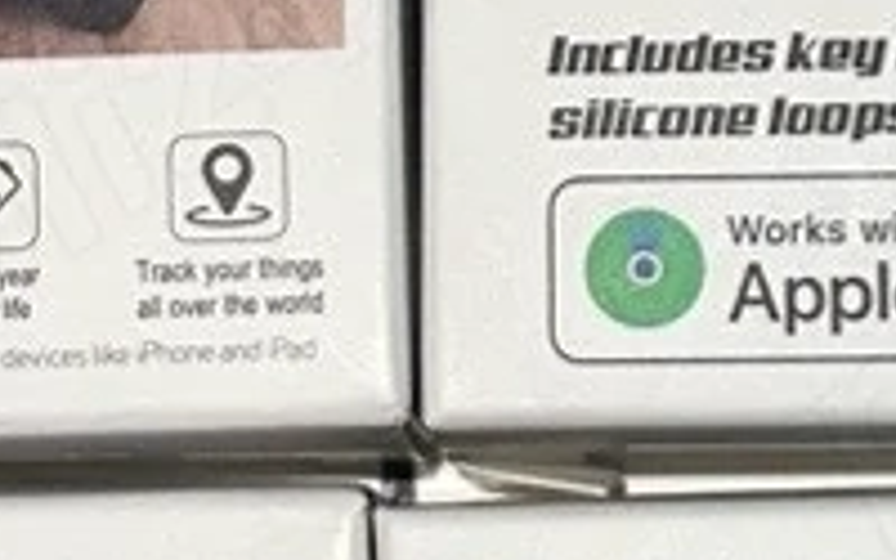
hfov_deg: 12.3
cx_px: 430
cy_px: 314
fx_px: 4151
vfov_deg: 7.7
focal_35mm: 170
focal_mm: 6.86
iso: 50
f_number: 1.78
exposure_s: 1/558
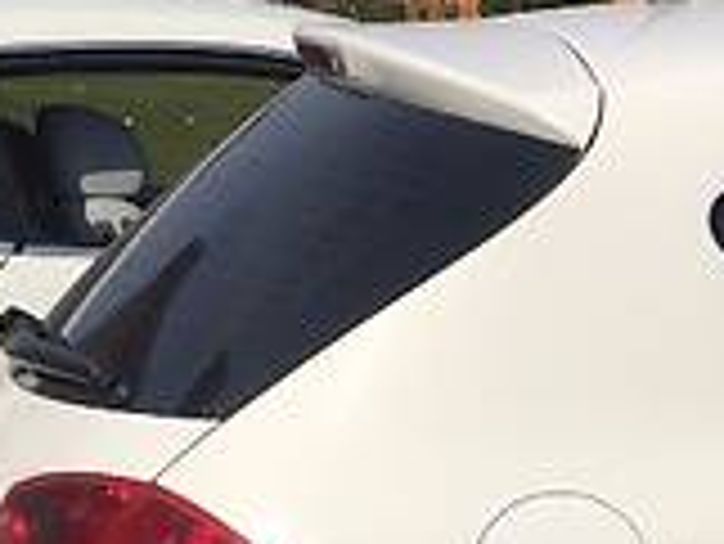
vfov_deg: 10.3
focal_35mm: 144
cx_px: 1309
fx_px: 3014
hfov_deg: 12.5
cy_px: 333
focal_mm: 4.2
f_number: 2.2
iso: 32
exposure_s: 1/5128
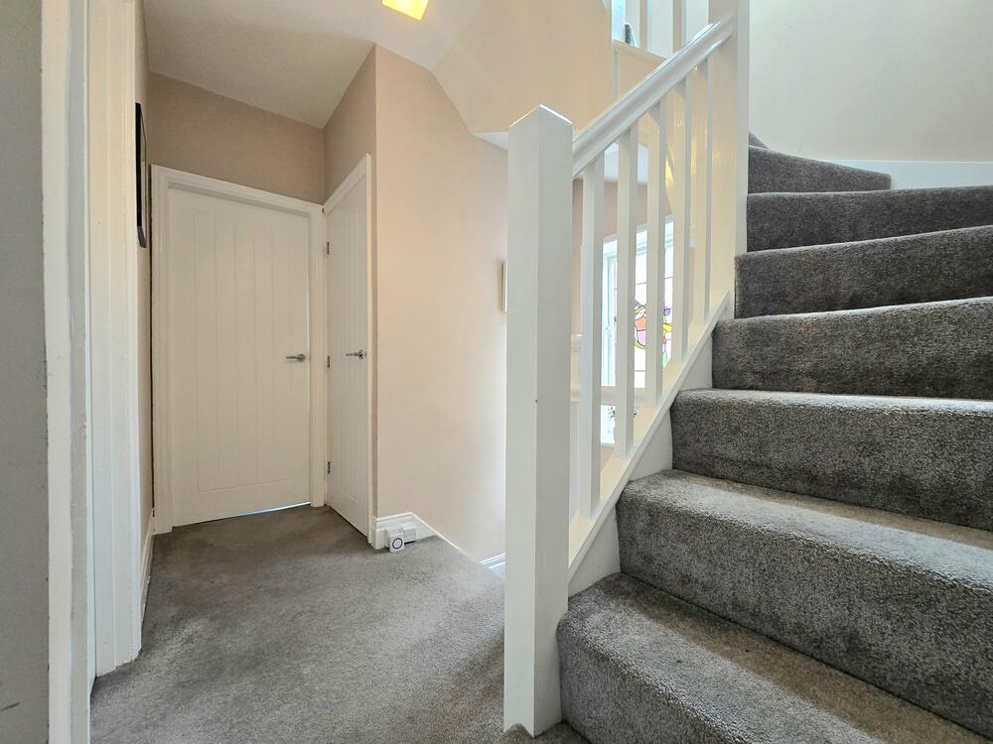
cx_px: 496
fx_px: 373
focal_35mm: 13
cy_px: 372
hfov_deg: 106.2
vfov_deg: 89.9
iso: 250
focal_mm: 2.2
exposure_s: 1/50.3
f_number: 2.2
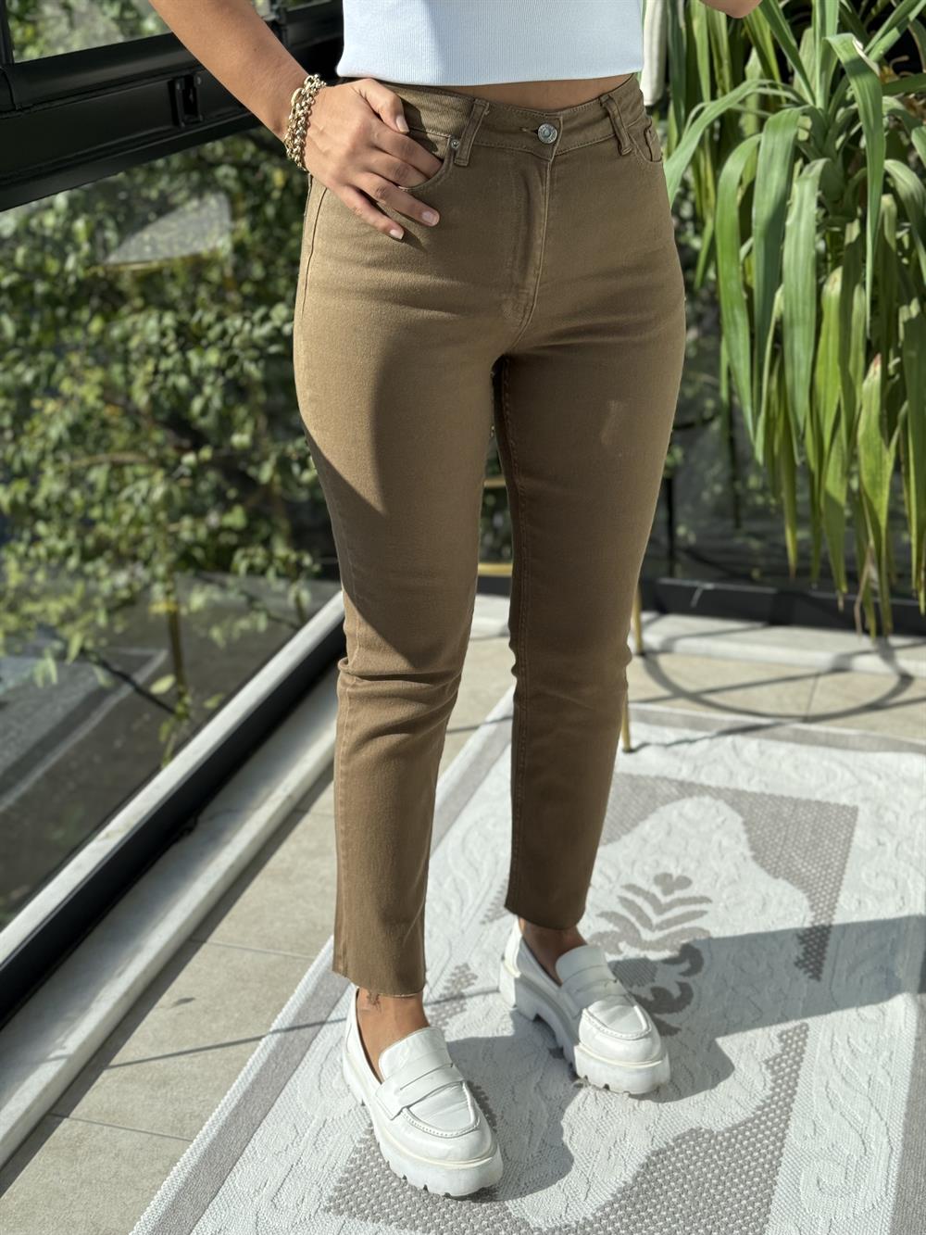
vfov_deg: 39.7
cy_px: 618
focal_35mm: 48
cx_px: 463
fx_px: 1712
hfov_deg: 30.3
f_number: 1.78
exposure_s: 1/1795
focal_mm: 6.76
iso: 80
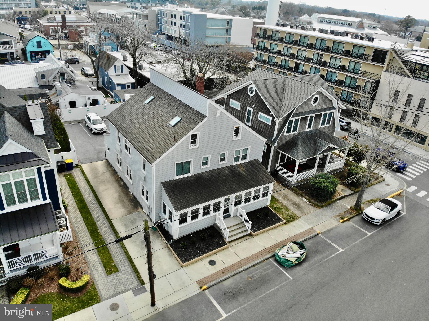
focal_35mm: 24
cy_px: 160
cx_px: 214
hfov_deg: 71.6
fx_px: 297
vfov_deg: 56.8
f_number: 2.8
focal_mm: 4.5
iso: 100
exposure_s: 1/549
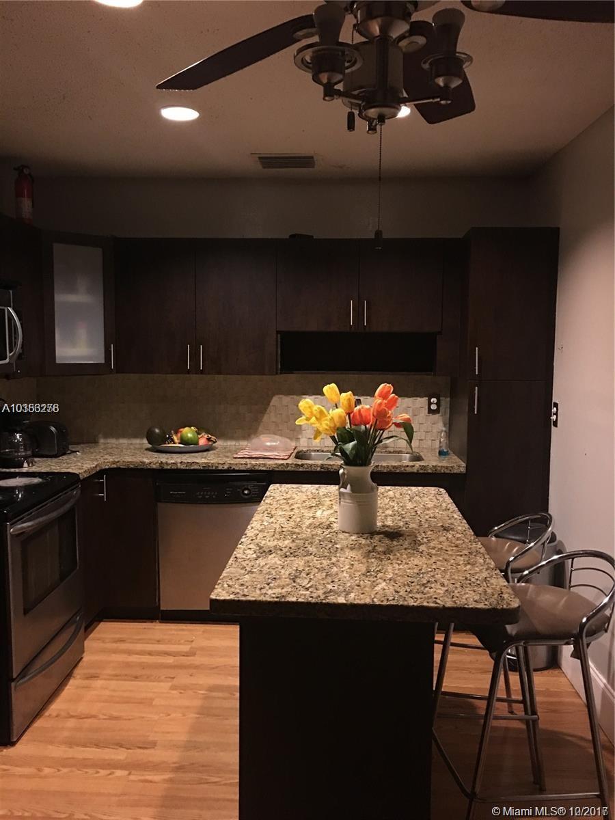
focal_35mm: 29
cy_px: 410
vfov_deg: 61.7
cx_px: 308
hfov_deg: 48.2
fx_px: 687
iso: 125
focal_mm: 4.15
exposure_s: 1/4
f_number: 2.2
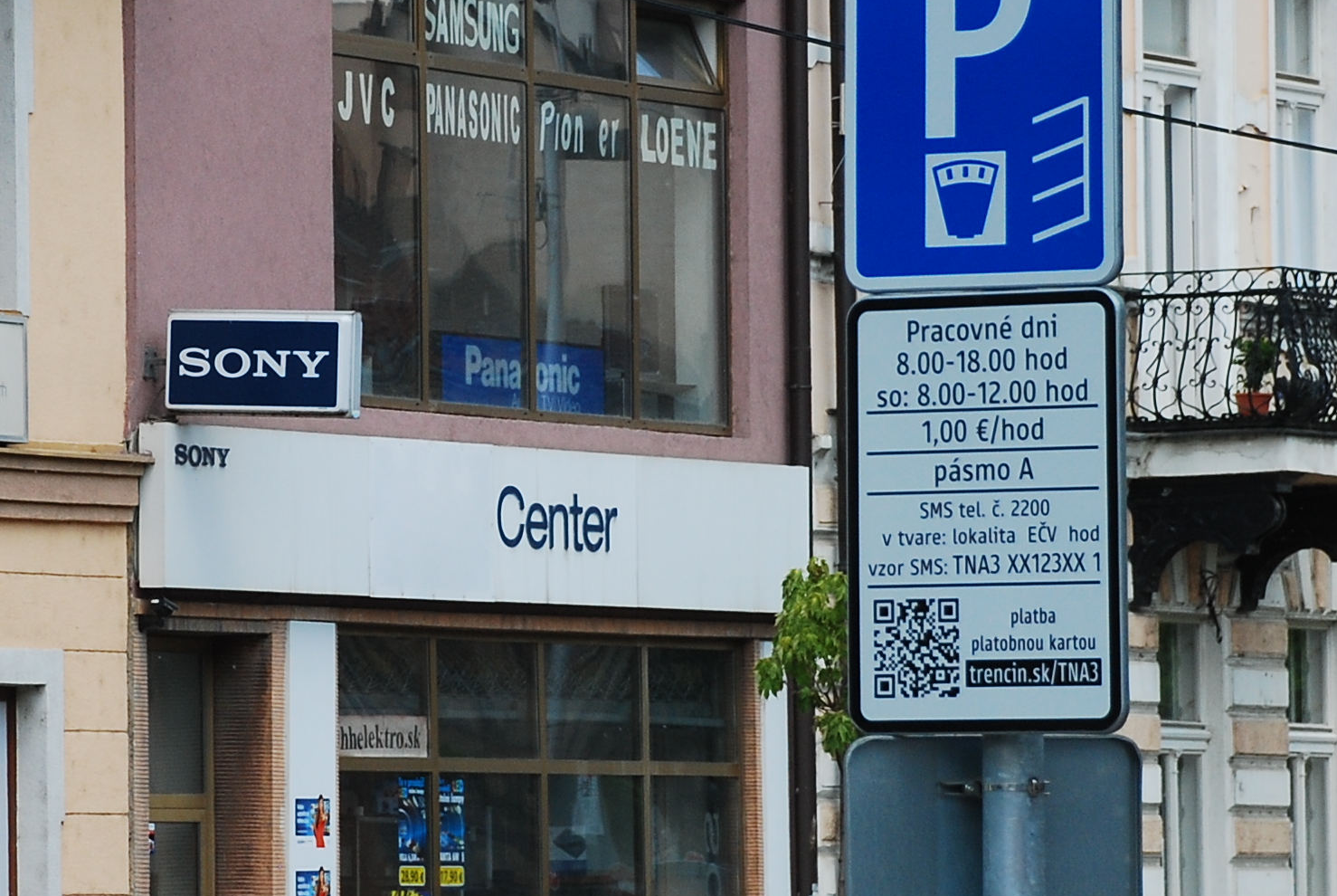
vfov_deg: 5.0
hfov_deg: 7.5
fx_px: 10227
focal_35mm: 275
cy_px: 387
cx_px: 405
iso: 200
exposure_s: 1/640
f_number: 6.3
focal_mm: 70
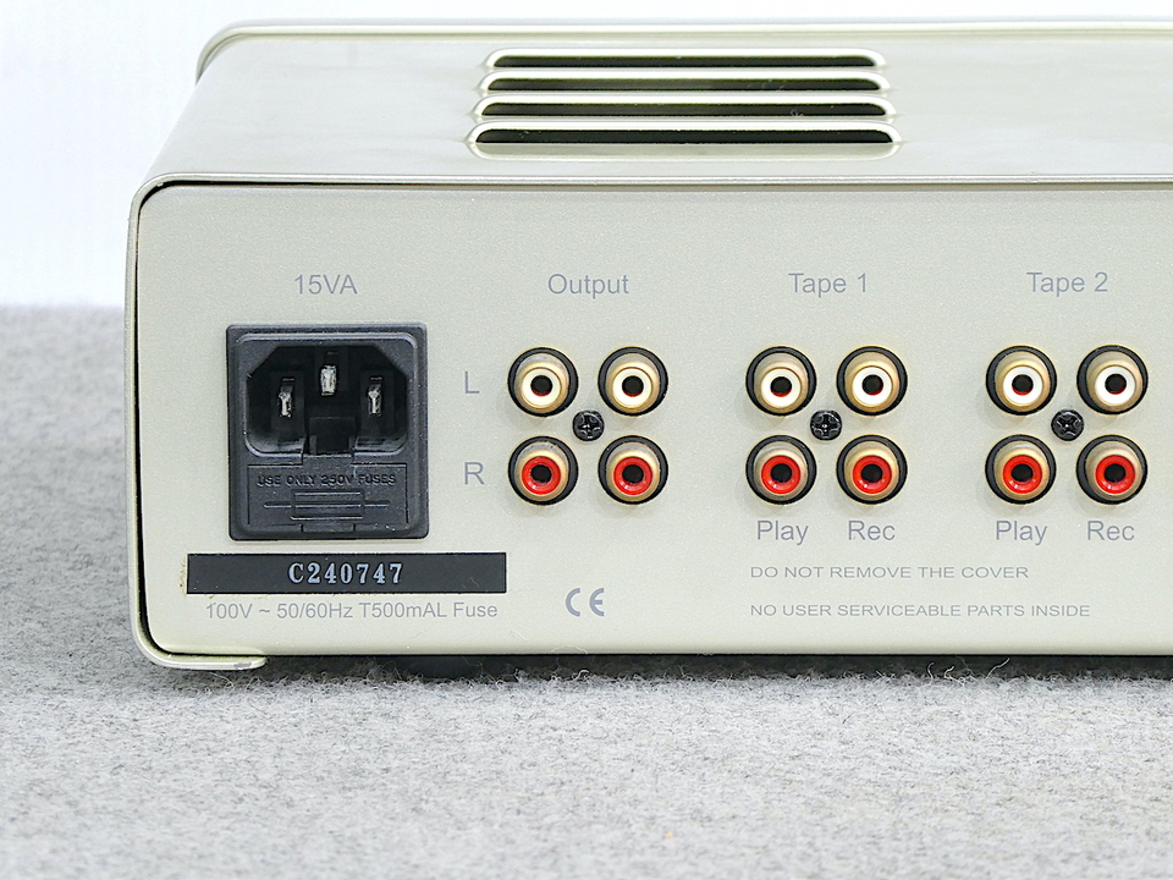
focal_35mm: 200
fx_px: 6777
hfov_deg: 9.9
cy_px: 440
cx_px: 586
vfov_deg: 7.4
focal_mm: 35.8
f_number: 5.6
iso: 200
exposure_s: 1/6
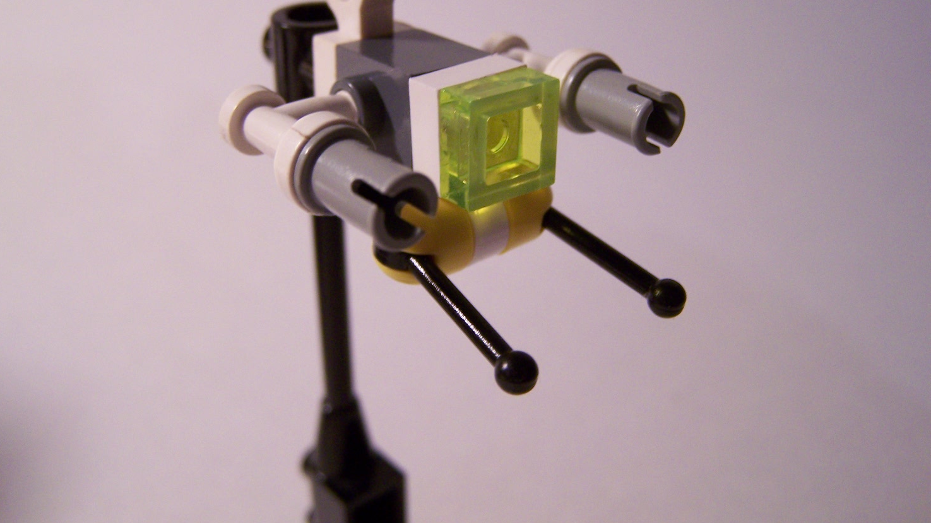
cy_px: 172
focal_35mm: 42
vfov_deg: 28.1
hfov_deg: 48.4
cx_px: 464
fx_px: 1037
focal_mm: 6.3
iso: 160
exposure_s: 1/25
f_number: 2.8
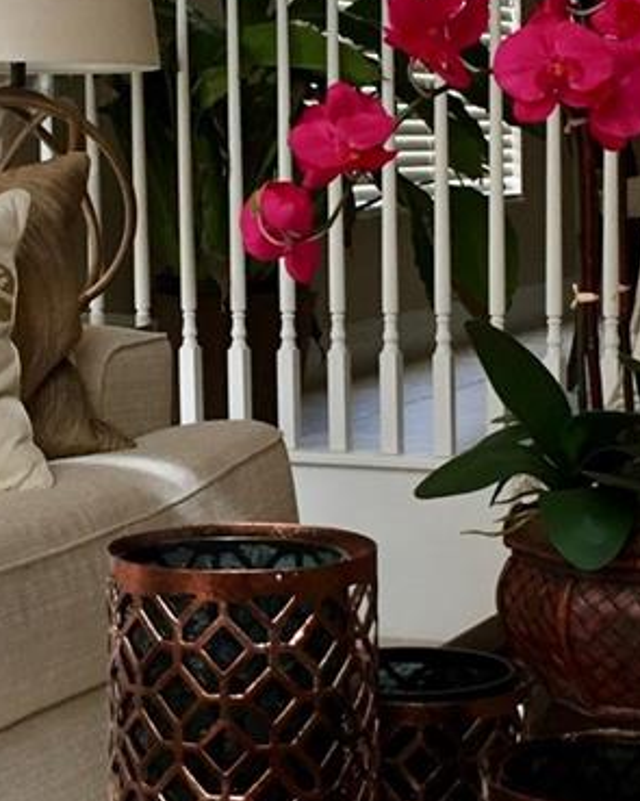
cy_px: 367
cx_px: 117
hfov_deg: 16.6
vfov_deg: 20.8
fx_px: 2179
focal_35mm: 92
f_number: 2.2
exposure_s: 1/30
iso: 50
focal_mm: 4.15
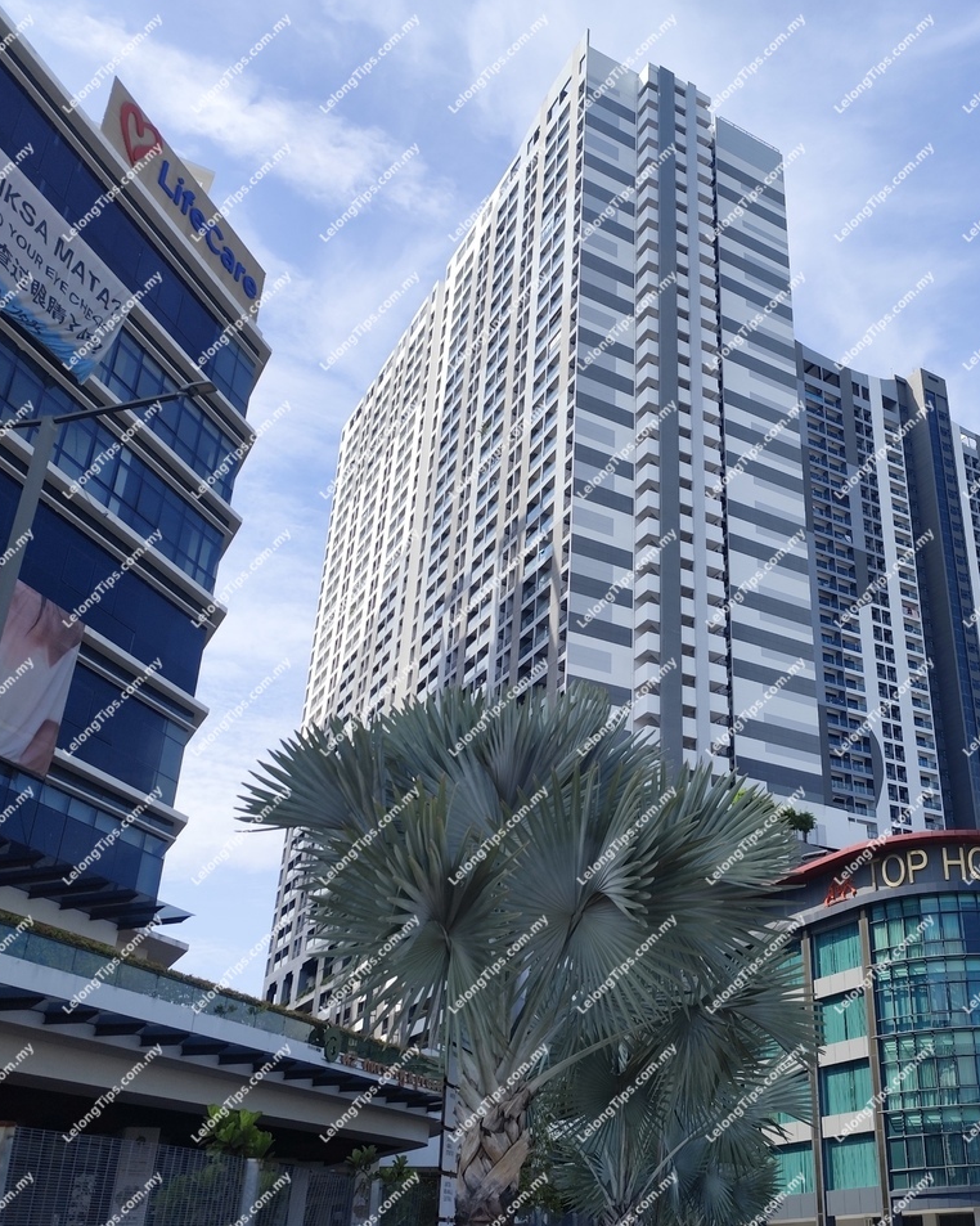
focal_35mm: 30
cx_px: 738
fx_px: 1088
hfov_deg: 46.7
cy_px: 613
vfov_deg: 58.8
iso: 50
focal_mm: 6.14
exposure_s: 1/810
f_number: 1.65
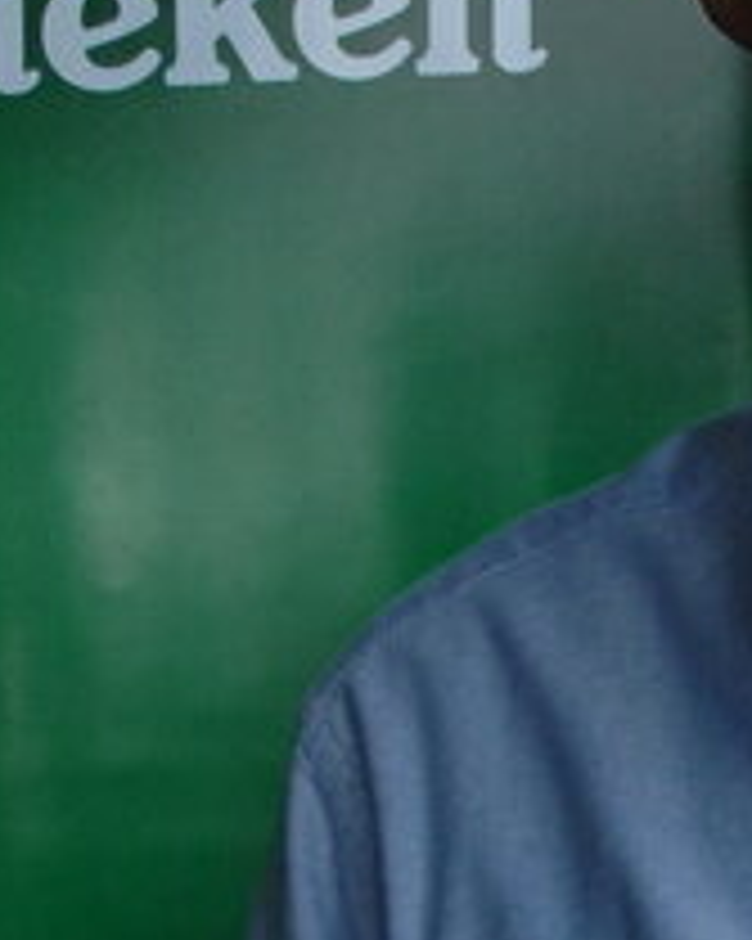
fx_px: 4872
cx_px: 1049
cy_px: 688
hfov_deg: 8.7
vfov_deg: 11.0
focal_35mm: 175
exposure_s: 1/160
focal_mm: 24
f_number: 6.3
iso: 400
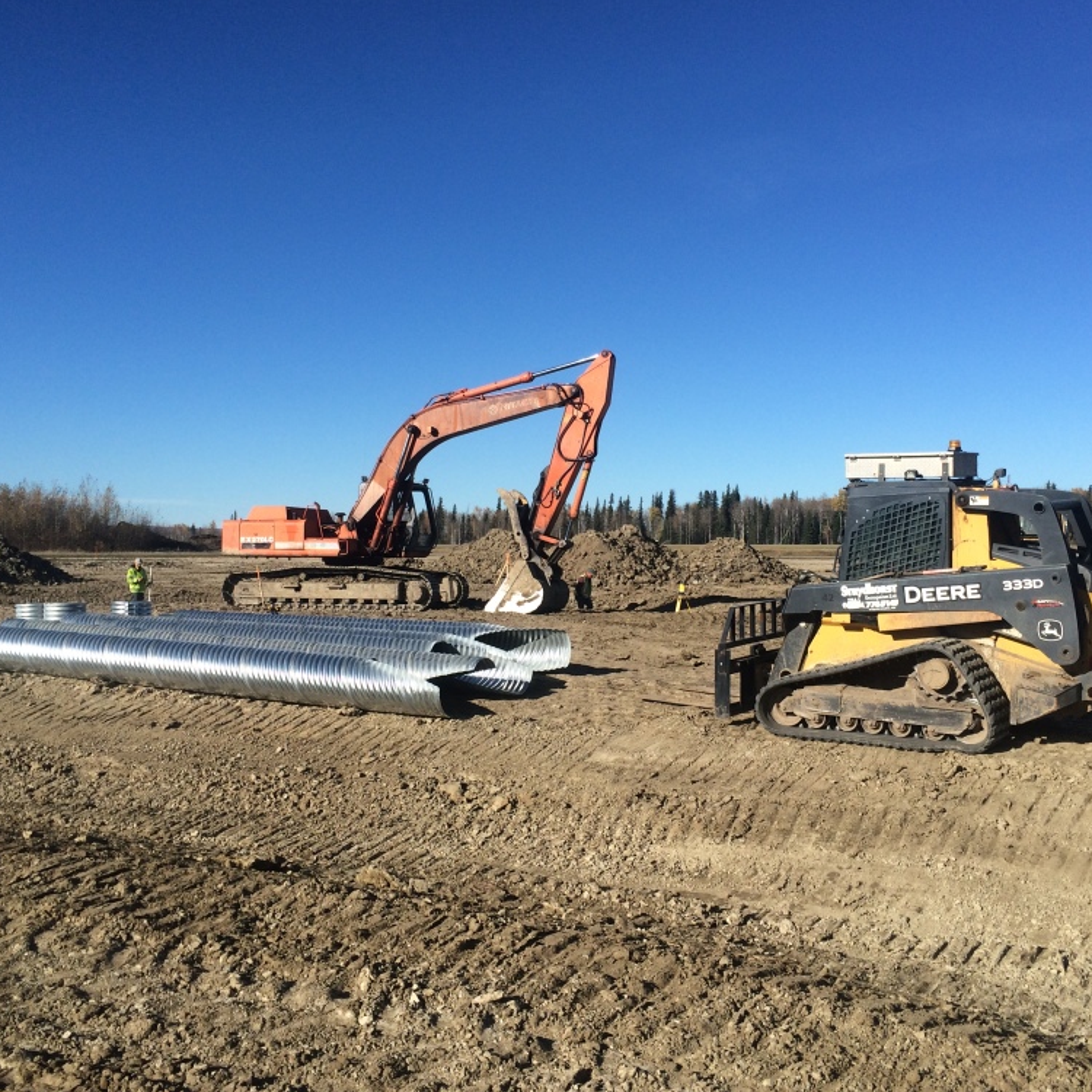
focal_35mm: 35
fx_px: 1249
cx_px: 565
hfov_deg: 47.2
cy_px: 534
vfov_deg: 47.2
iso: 32
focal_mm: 4.15
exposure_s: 1/2740
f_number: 2.2
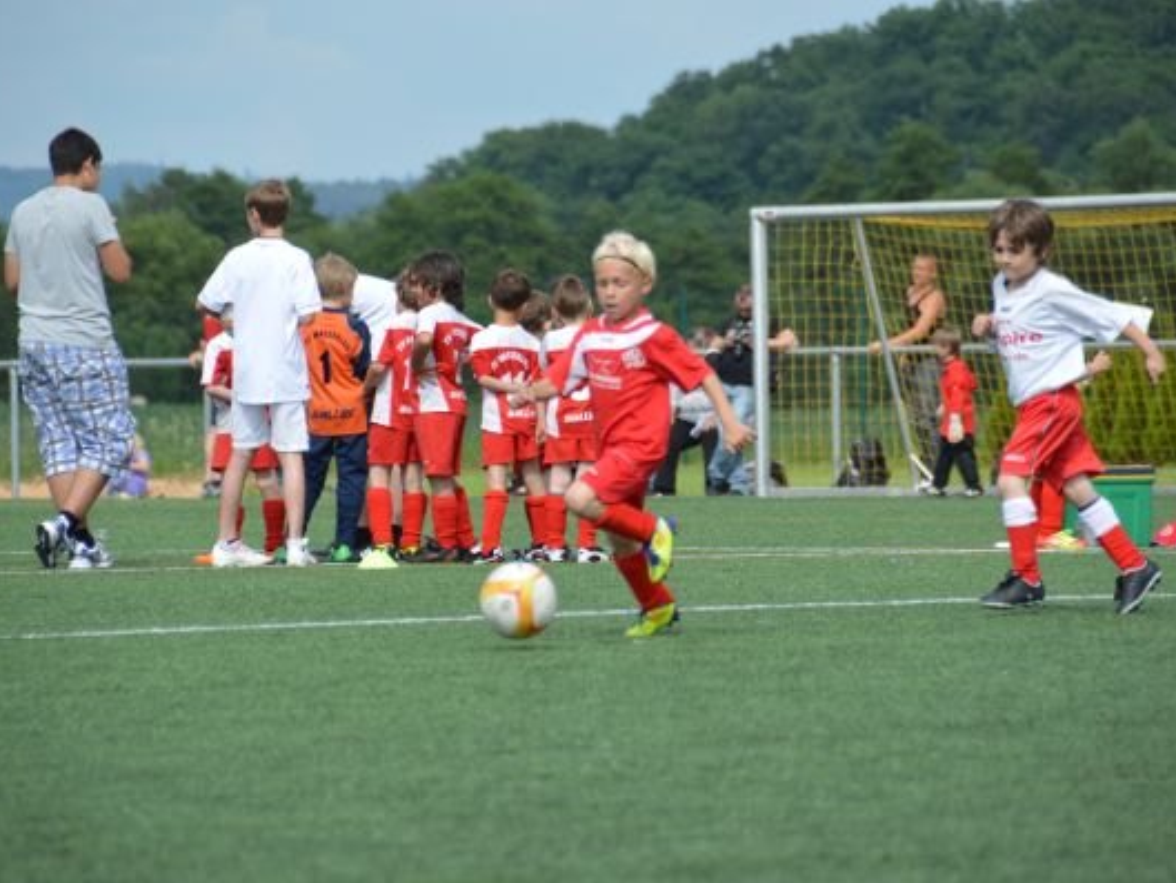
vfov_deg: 4.5
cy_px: 442
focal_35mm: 327
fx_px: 11112
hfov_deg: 6.1
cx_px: 607
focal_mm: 200
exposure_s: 1/1600
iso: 400
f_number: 5.6
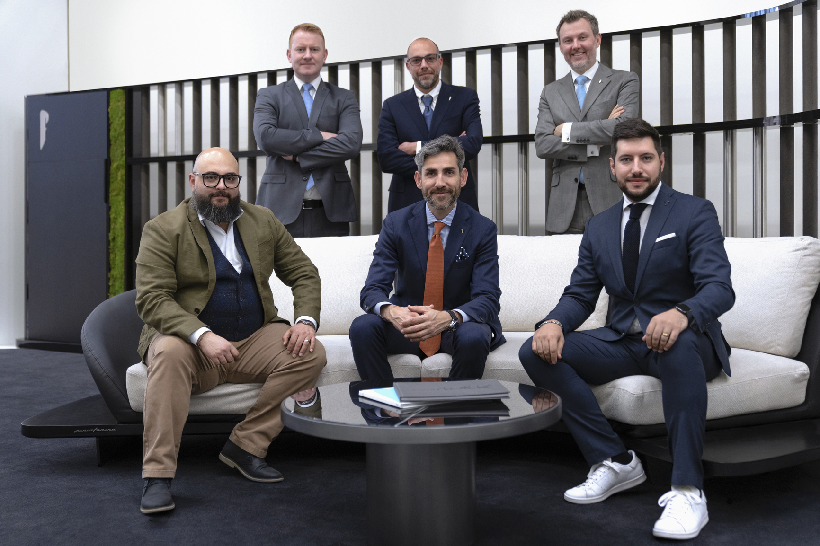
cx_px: 410
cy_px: 273
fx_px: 1048
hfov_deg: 42.8
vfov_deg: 29.2
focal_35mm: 46
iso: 1600
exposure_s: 1/250
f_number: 2.8
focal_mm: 46
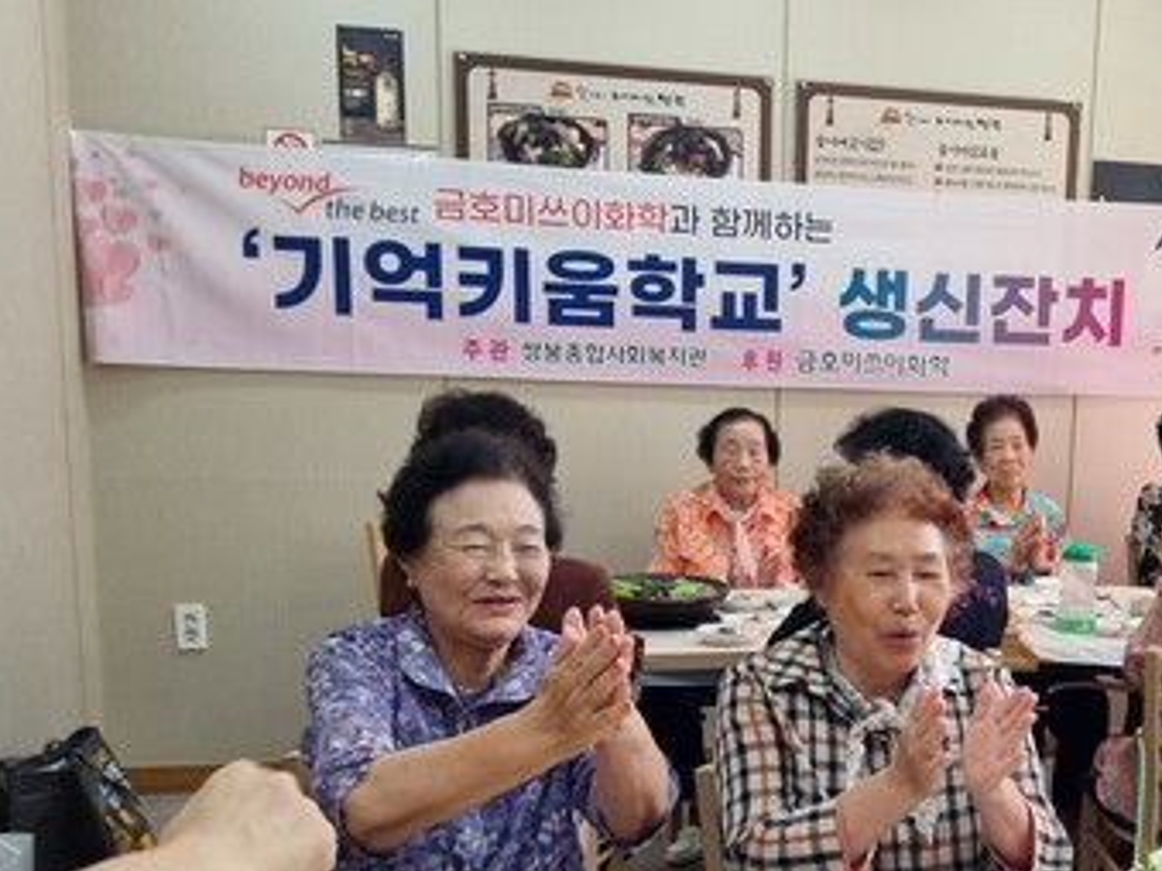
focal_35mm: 46
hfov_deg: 39.8
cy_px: 604
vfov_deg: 31.2
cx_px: 912
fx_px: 1544
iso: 160
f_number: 1.8
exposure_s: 1/120
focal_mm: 5.4
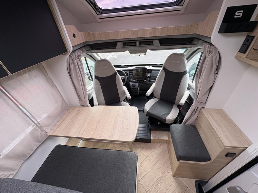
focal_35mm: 14
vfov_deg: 85.7
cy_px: 96
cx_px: 129
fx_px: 104
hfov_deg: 102.1
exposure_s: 1/99
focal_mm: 2.22
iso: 40
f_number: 2.2
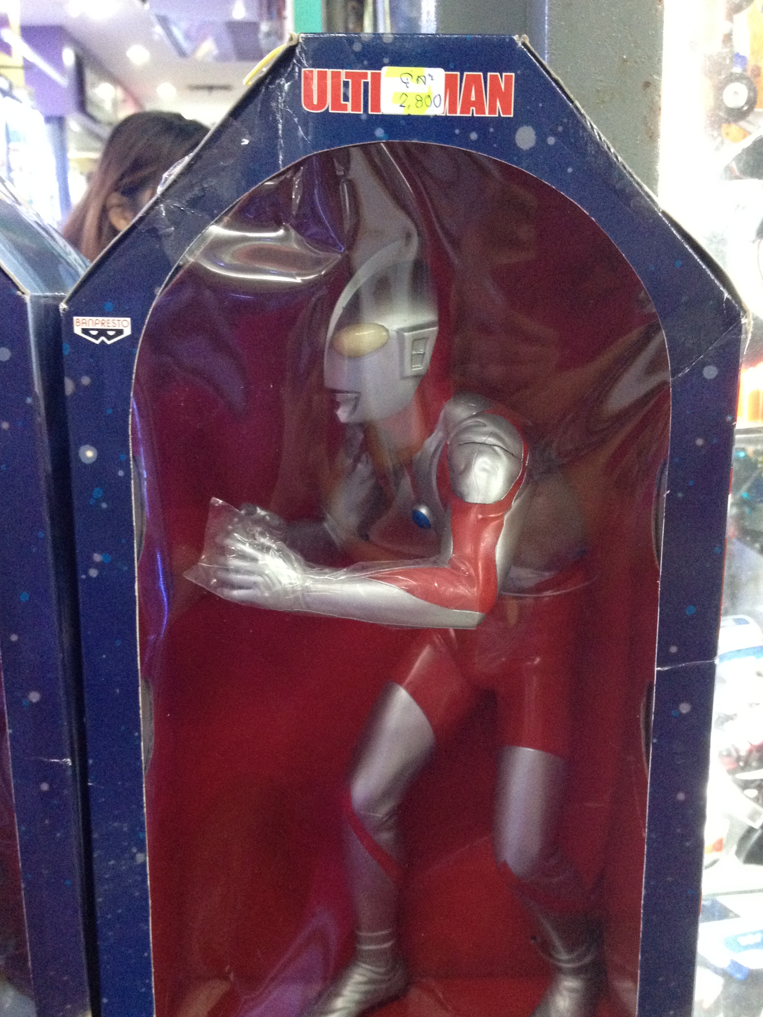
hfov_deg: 34.3
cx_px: 398
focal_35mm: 42
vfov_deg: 44.7
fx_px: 1234
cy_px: 582
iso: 320
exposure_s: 1/20
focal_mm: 4.28
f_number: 2.4
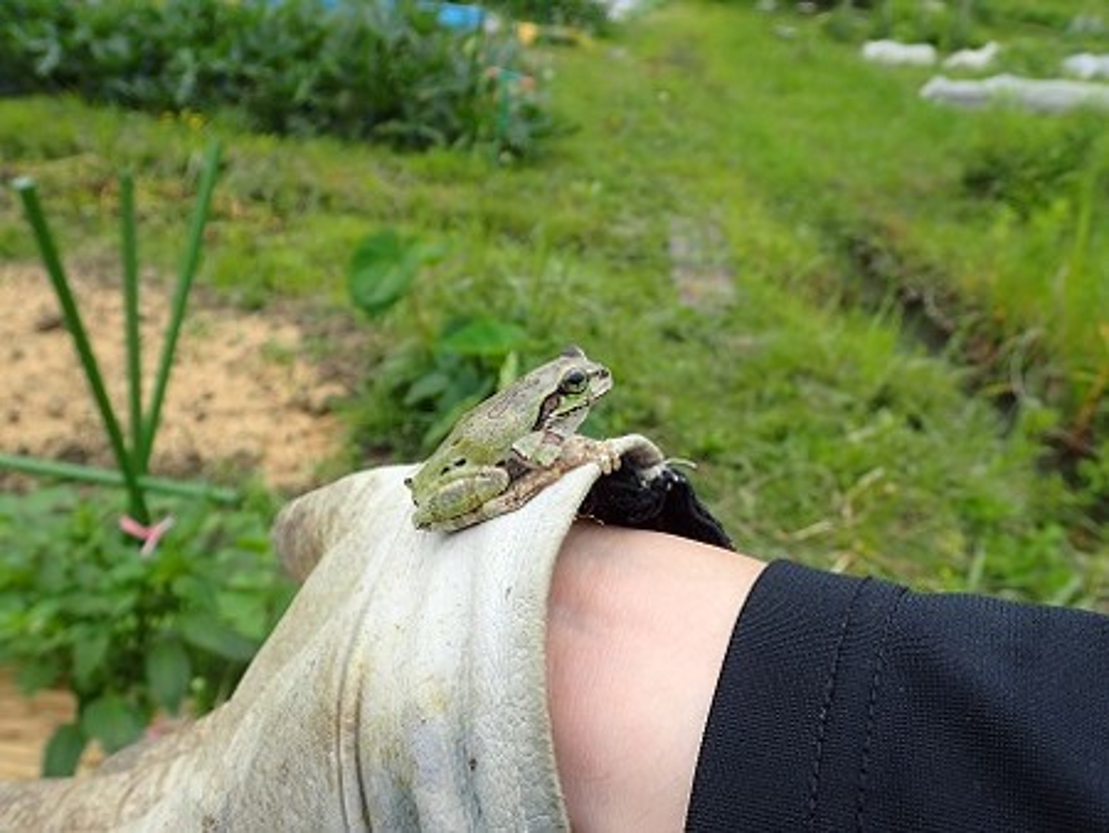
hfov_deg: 59.9
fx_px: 962
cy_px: 416
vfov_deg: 46.8
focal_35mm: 30
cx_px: 554
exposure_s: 1/320
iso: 100
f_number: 3.2
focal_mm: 5.5
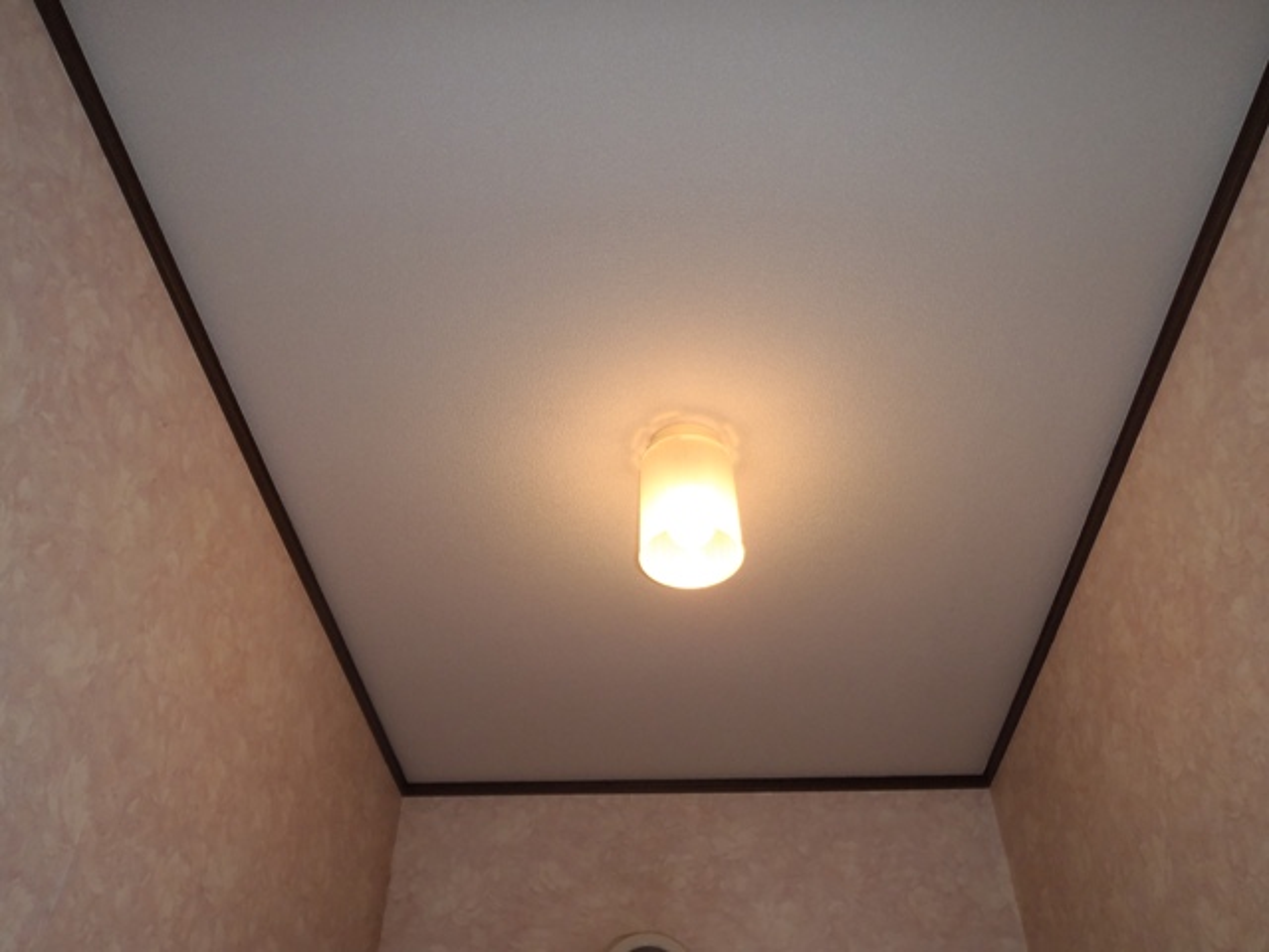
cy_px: 476
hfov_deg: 63.4
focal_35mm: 28
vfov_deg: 49.7
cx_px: 634
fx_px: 1026
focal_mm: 5
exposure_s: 1/30
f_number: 3.5
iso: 100
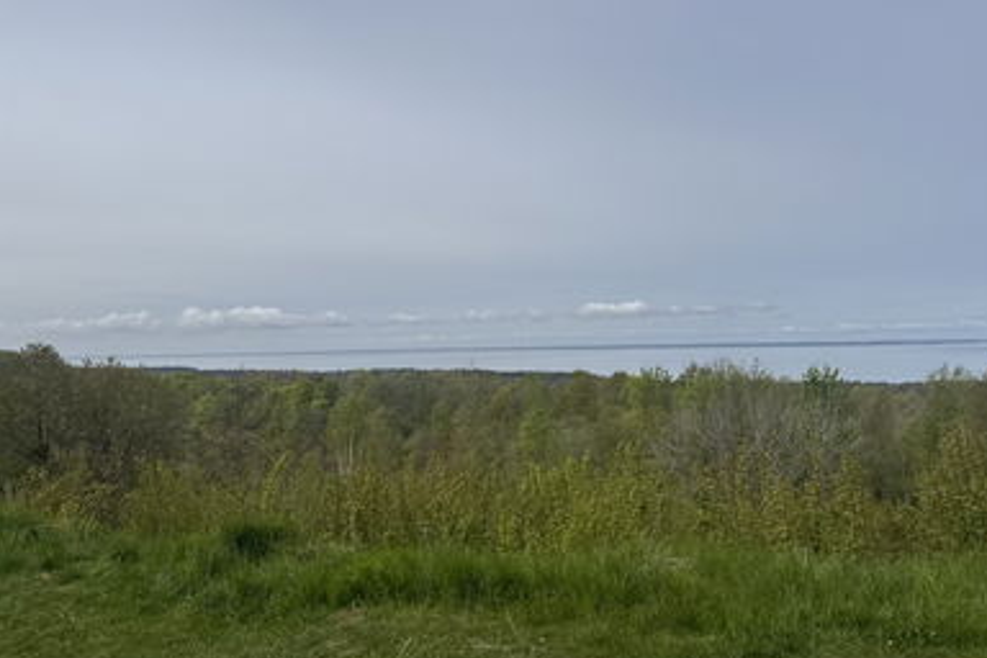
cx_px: 511
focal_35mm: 26
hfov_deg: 69.4
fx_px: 713
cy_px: 301
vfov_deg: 49.5
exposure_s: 1/10417
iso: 80
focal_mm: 6.76
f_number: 1.78
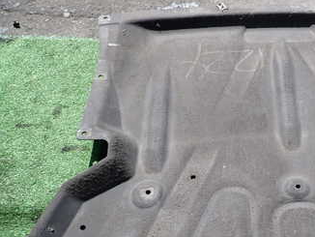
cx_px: 289
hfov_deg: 38.2
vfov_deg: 31.2
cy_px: 169
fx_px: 419
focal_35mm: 46
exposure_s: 1/1000
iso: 100
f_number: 2.8
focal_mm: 4.5
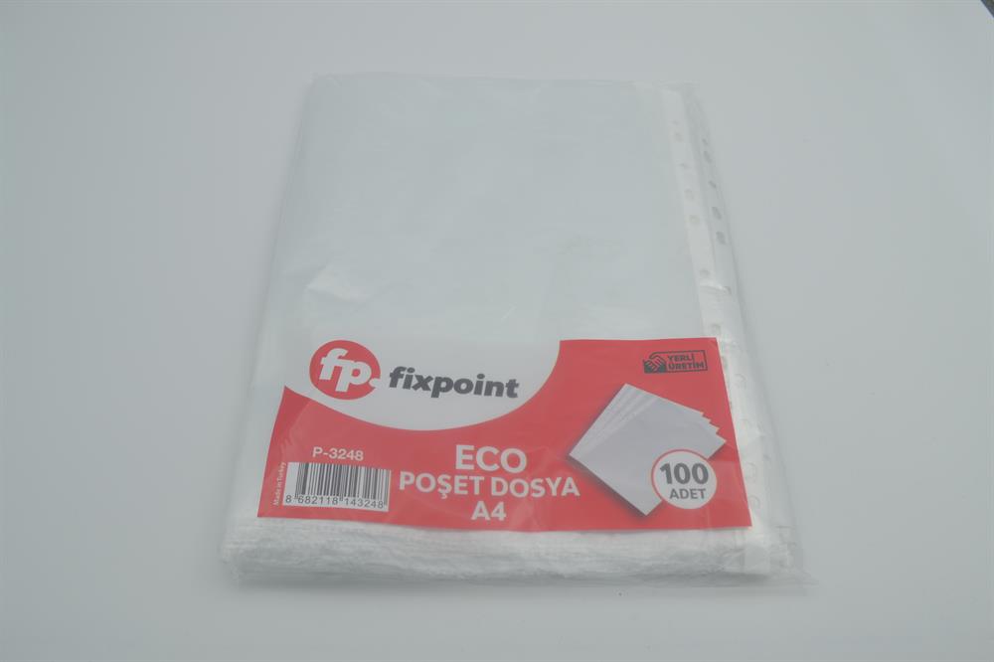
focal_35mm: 33
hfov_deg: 57.2
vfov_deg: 39.9
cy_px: 331
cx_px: 497
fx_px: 911
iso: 100
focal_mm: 22
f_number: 6.3
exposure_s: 1/100
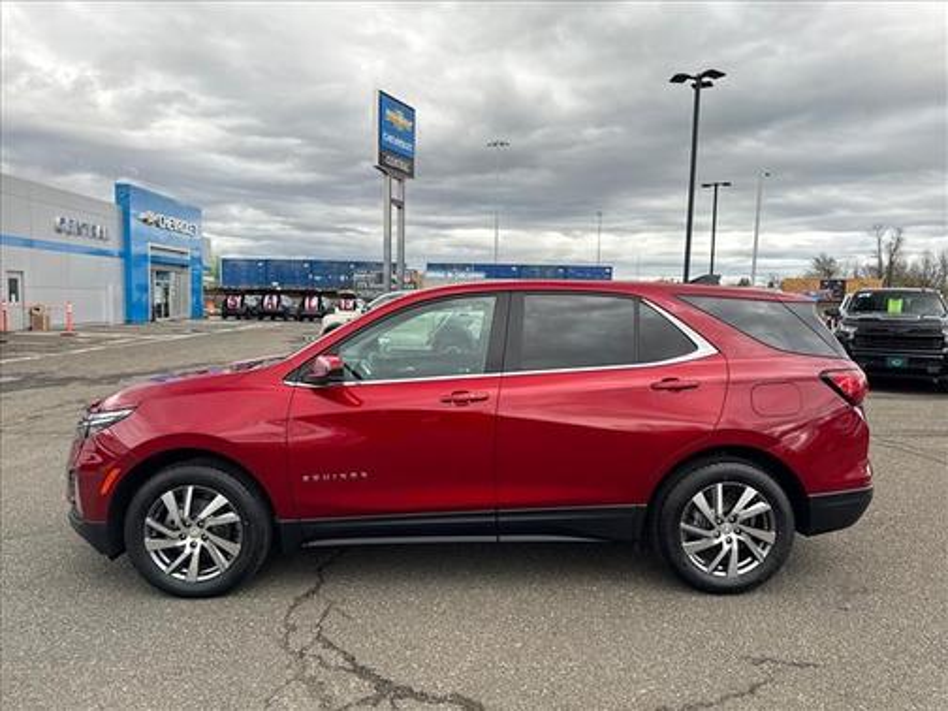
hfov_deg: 71.6
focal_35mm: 24
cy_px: 356
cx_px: 474
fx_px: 657
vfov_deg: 56.8
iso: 80
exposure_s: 1/757
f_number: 1.78
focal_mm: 6.76
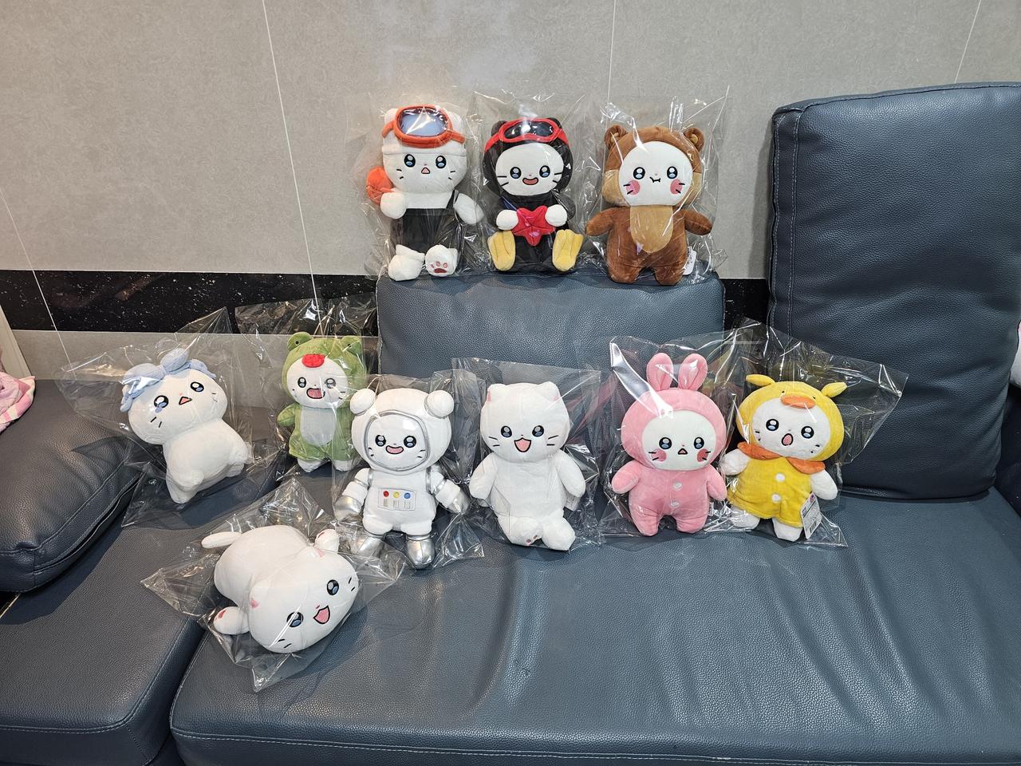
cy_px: 383
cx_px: 510
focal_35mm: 23
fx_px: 678
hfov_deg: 73.9
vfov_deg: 58.9
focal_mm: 6.3
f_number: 1.7
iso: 200
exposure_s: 1/120
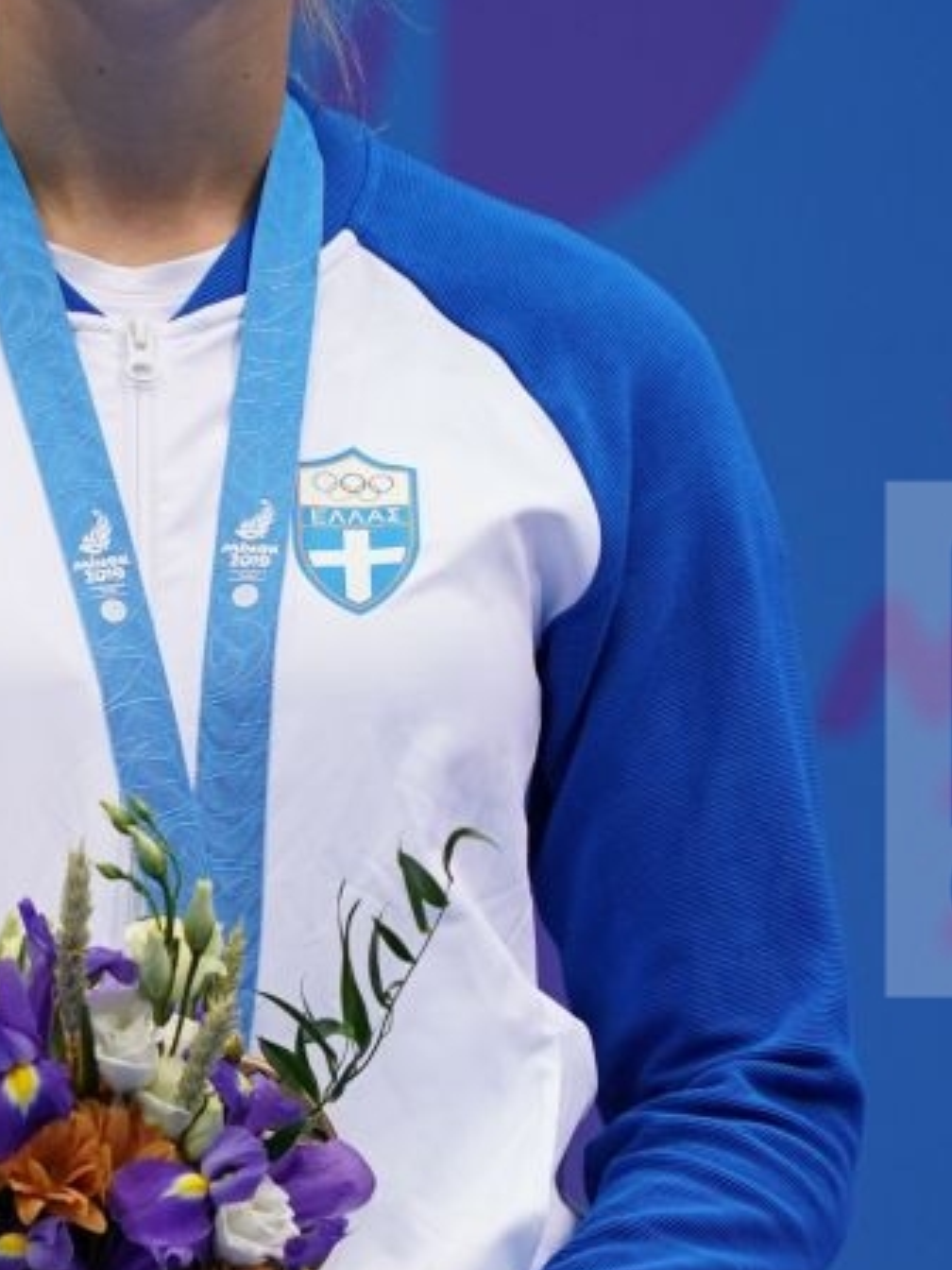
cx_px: 190
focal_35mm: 1545
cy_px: 740
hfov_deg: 1.0
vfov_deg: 1.3
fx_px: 56654
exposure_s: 1/500
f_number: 2.8
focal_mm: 400
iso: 400
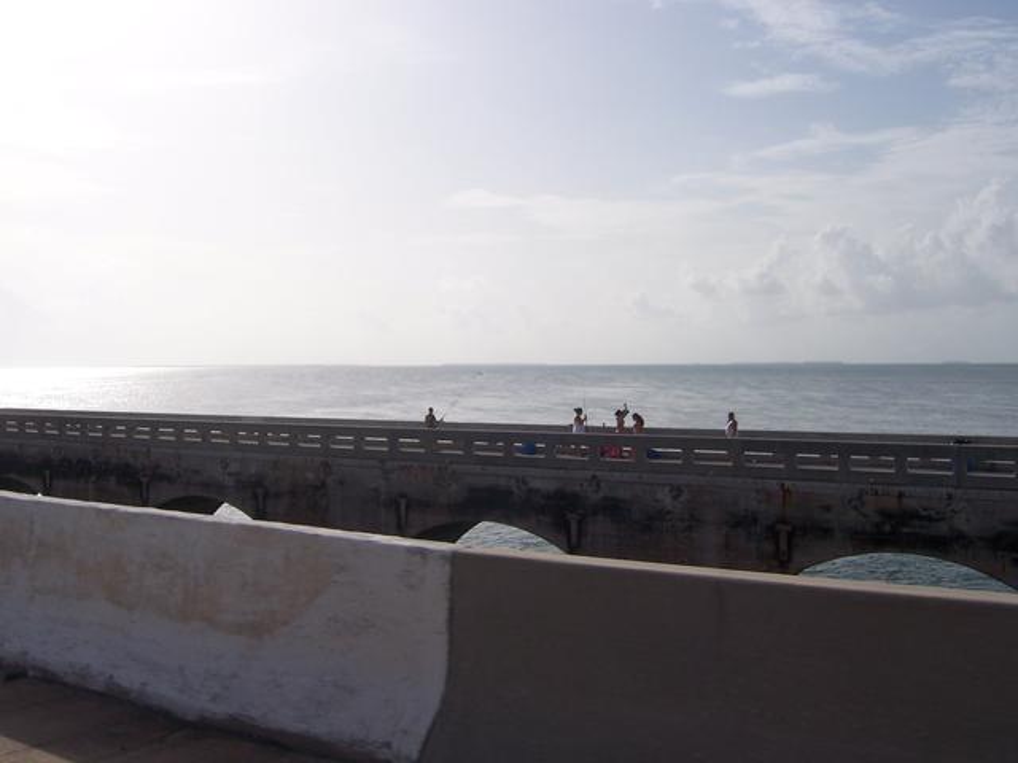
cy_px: 382
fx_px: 1059
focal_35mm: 36
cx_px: 509
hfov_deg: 51.4
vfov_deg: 39.7
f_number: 4.8
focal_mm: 6
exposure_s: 1/1000
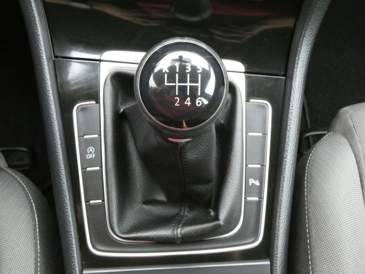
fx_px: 411
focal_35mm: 39
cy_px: 137
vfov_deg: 36.8
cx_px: 182
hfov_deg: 47.9
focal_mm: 7.1
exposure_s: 1/60
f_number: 5.6
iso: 1600
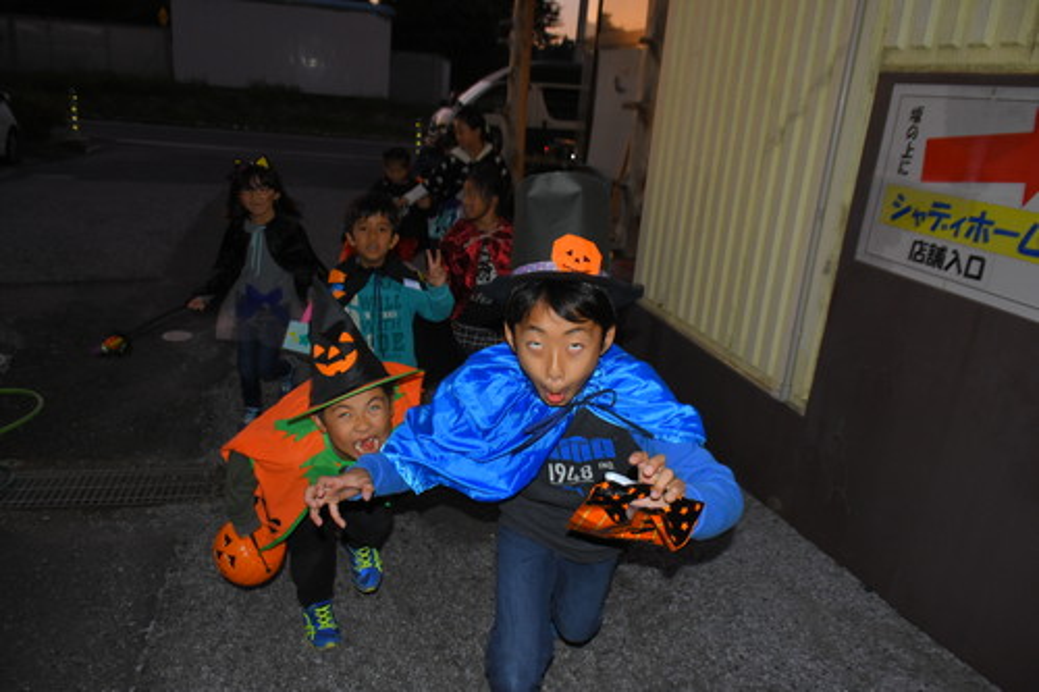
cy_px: 346
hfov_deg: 67.4
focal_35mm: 27
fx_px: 779
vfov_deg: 47.9
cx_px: 520
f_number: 5
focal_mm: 18
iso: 1000
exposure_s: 1/60
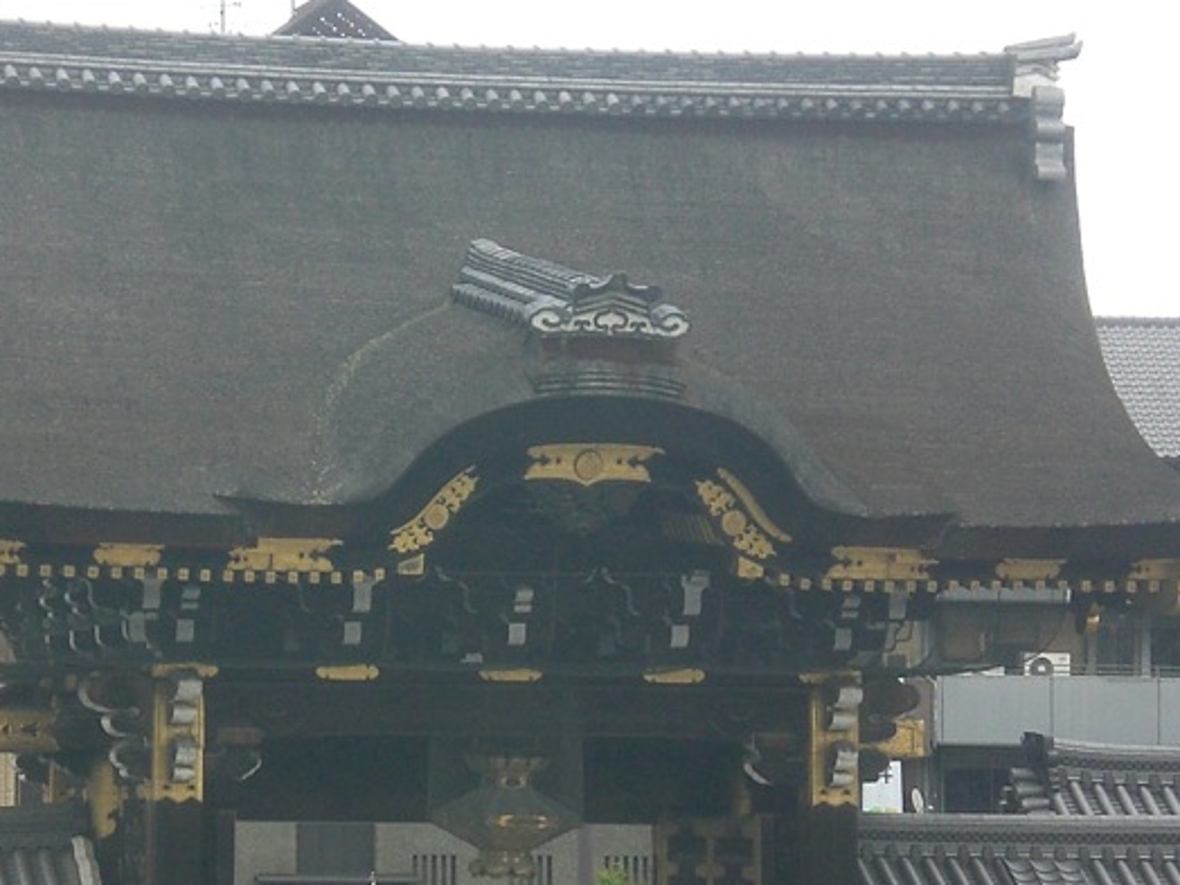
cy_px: 631
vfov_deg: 7.8
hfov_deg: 10.4
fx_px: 6511
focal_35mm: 191
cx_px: 516
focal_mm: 16.51
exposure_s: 1/160
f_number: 5.4
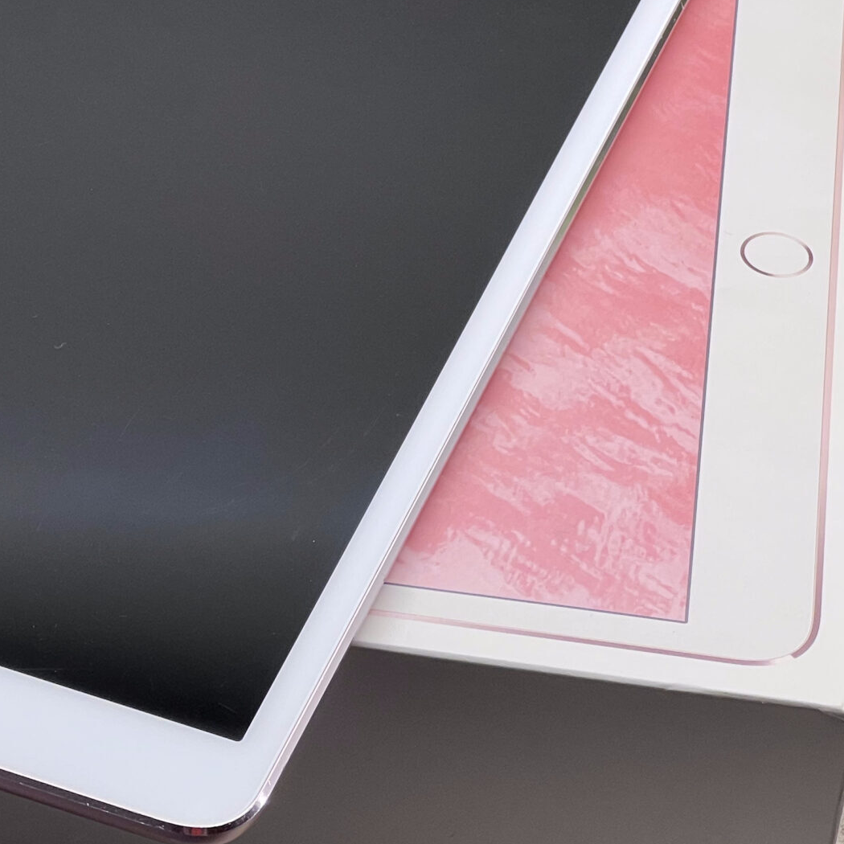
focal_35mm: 166
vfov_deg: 10.5
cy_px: 322
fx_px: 4579
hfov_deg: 10.4
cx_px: -42
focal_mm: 9
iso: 64
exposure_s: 1/99
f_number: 2.8
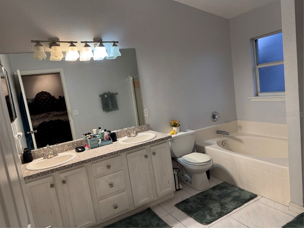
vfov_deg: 56.8
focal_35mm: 24
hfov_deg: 71.6
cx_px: 152
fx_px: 211
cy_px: 114
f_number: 1.78
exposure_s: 1/120
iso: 200
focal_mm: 6.76
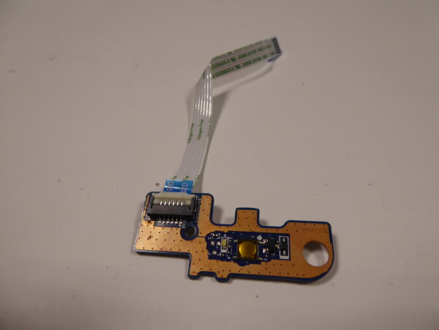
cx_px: 220
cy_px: 165
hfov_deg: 69.4
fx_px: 317
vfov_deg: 54.9
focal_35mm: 25
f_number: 3.3
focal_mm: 4.3
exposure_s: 1/60
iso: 125
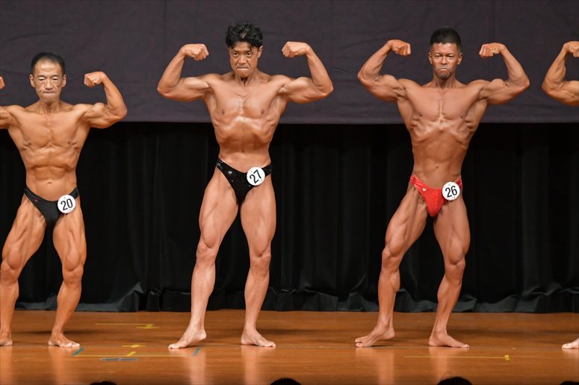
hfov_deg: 7.2
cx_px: 290
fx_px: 4582
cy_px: 192
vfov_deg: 4.8
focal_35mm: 285
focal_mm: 190
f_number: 5.6
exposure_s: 1/400
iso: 5000
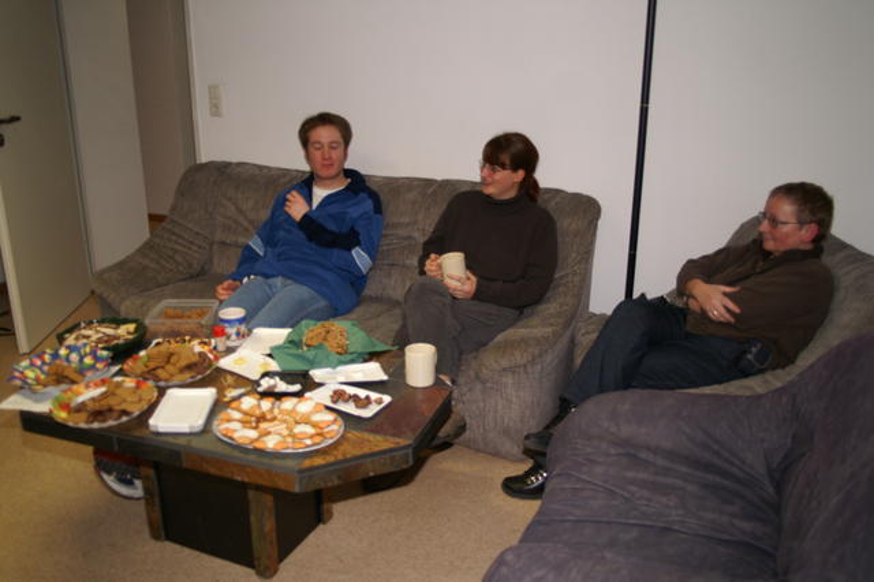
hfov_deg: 57.2
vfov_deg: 39.9
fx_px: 801
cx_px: 437
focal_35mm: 33
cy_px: 291
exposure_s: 1/60
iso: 100
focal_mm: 22
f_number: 4
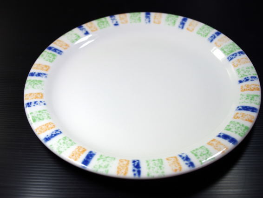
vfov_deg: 29.1
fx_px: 380
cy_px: 99
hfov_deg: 38.2
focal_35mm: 50
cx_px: 134
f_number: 5
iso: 200
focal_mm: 30.63
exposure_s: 1/400
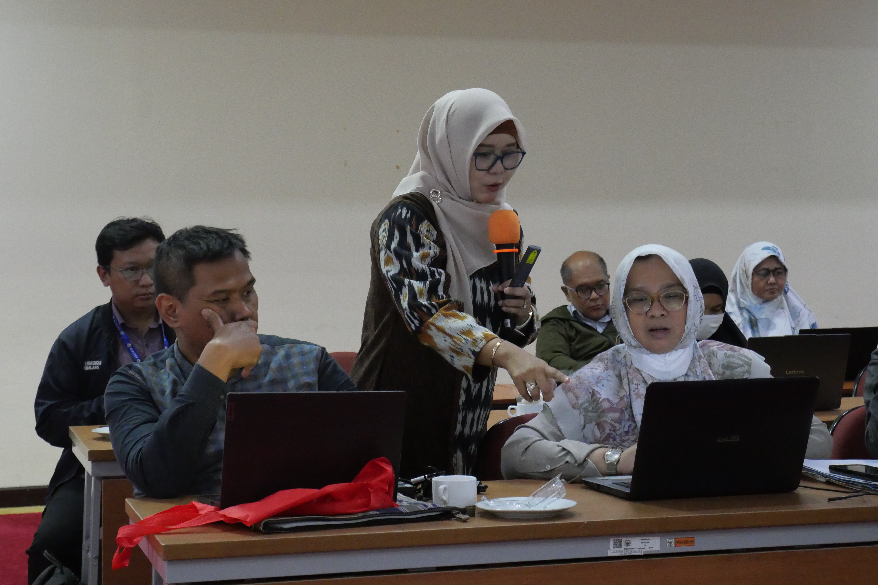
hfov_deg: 27.3
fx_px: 1805
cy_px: 292
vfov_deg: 18.4
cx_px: 439
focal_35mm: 74
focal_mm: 36
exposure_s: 1/50
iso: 5000
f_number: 5.5
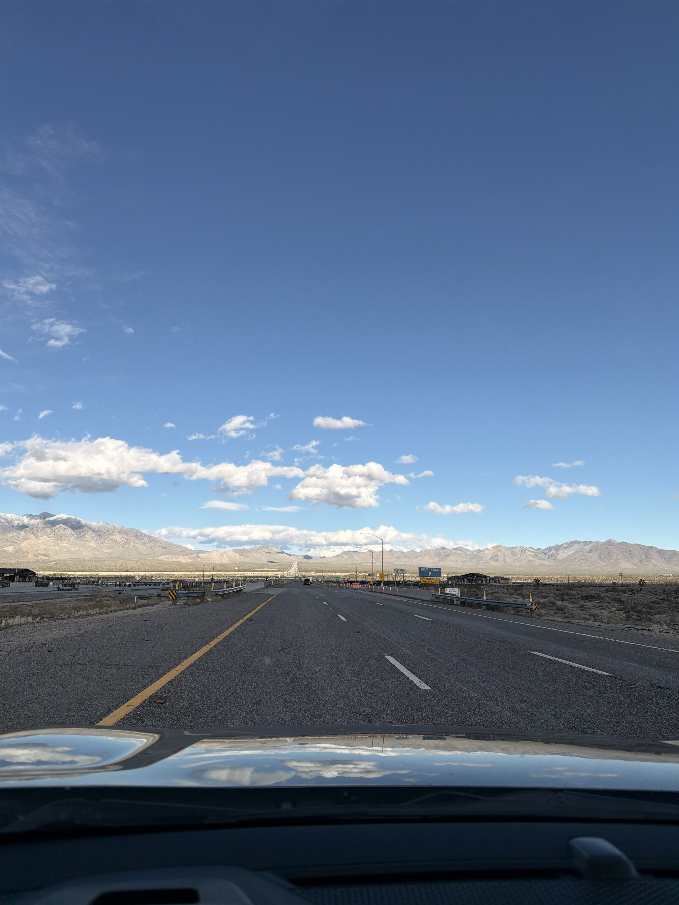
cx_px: 340
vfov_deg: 71.6
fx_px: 628
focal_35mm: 24
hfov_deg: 56.8
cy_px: 452
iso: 80
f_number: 1.78
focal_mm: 6.76
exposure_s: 1/3759
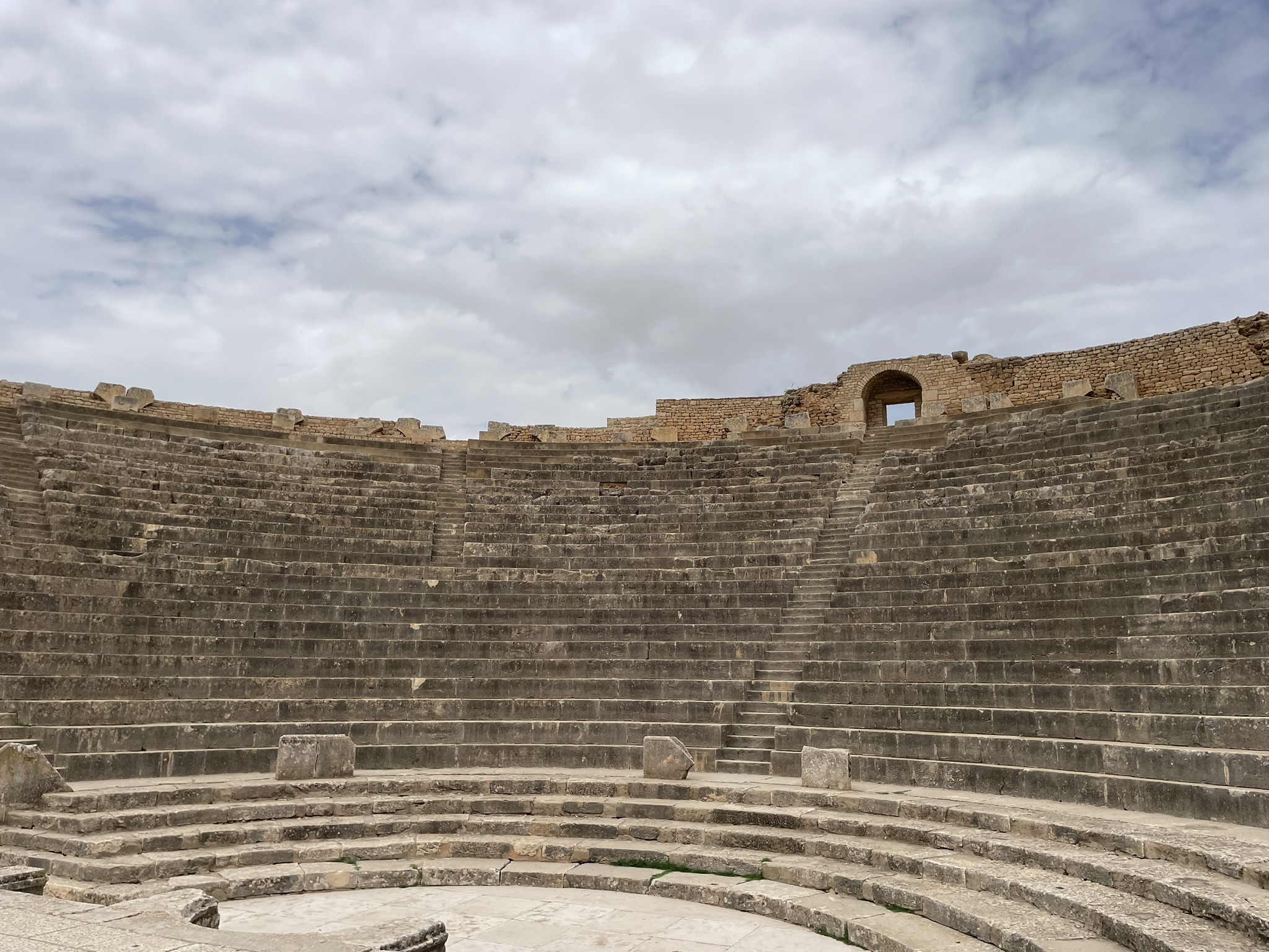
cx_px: 634
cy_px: 476
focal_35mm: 26
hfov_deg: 67.3
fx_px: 953
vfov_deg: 53.1
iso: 32
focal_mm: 4.2
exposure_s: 1/6897
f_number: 1.6
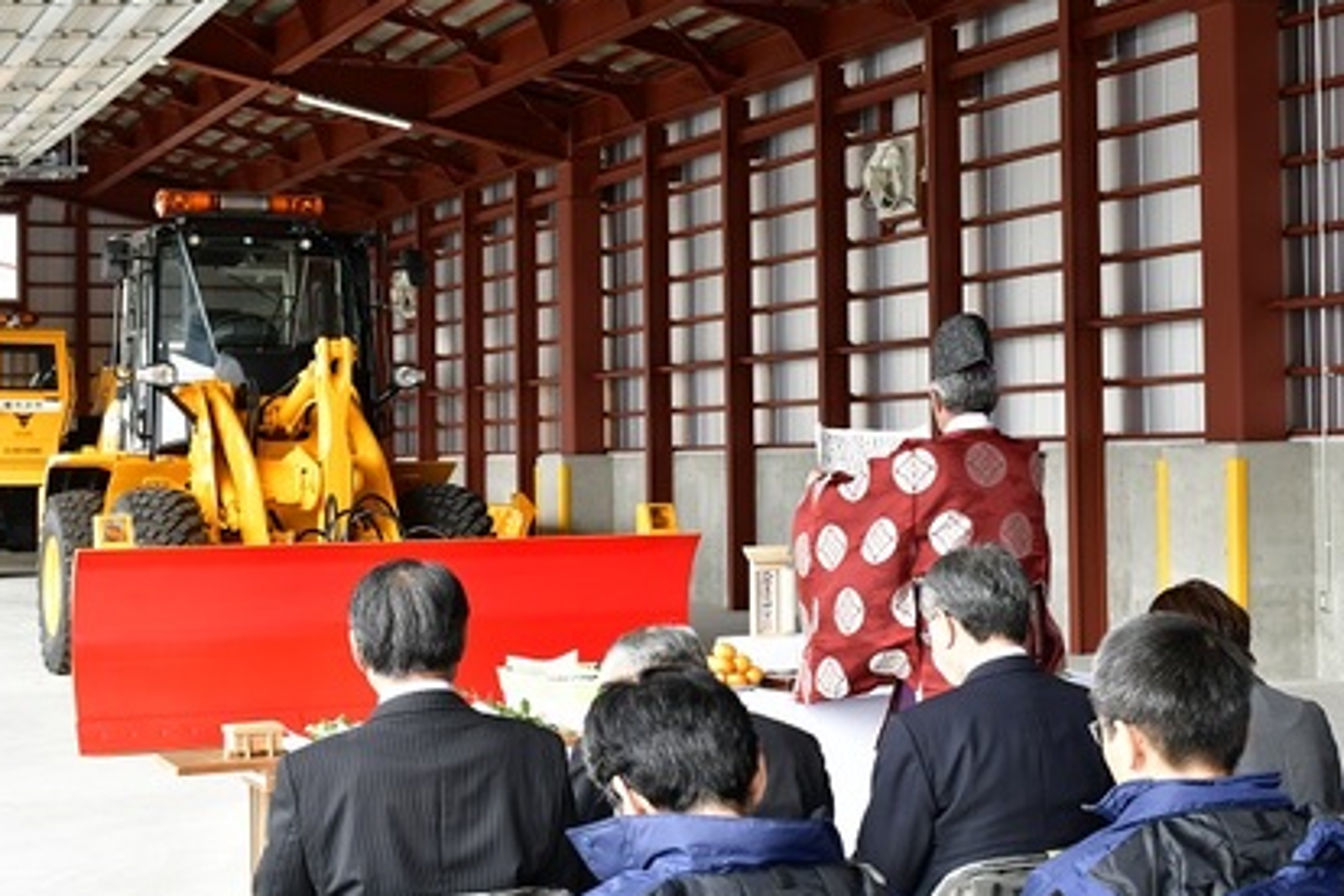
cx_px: 745
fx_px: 2202
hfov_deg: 33.9
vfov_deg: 23.0
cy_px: 398
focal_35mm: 59
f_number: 7.1
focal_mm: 34
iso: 400
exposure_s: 1/200
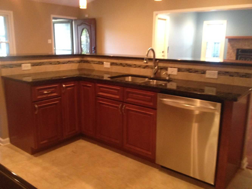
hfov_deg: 52.6
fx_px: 255
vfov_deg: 40.7
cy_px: 94
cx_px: 126
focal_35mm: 35
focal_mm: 4.28
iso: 400
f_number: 2.4
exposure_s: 1/15
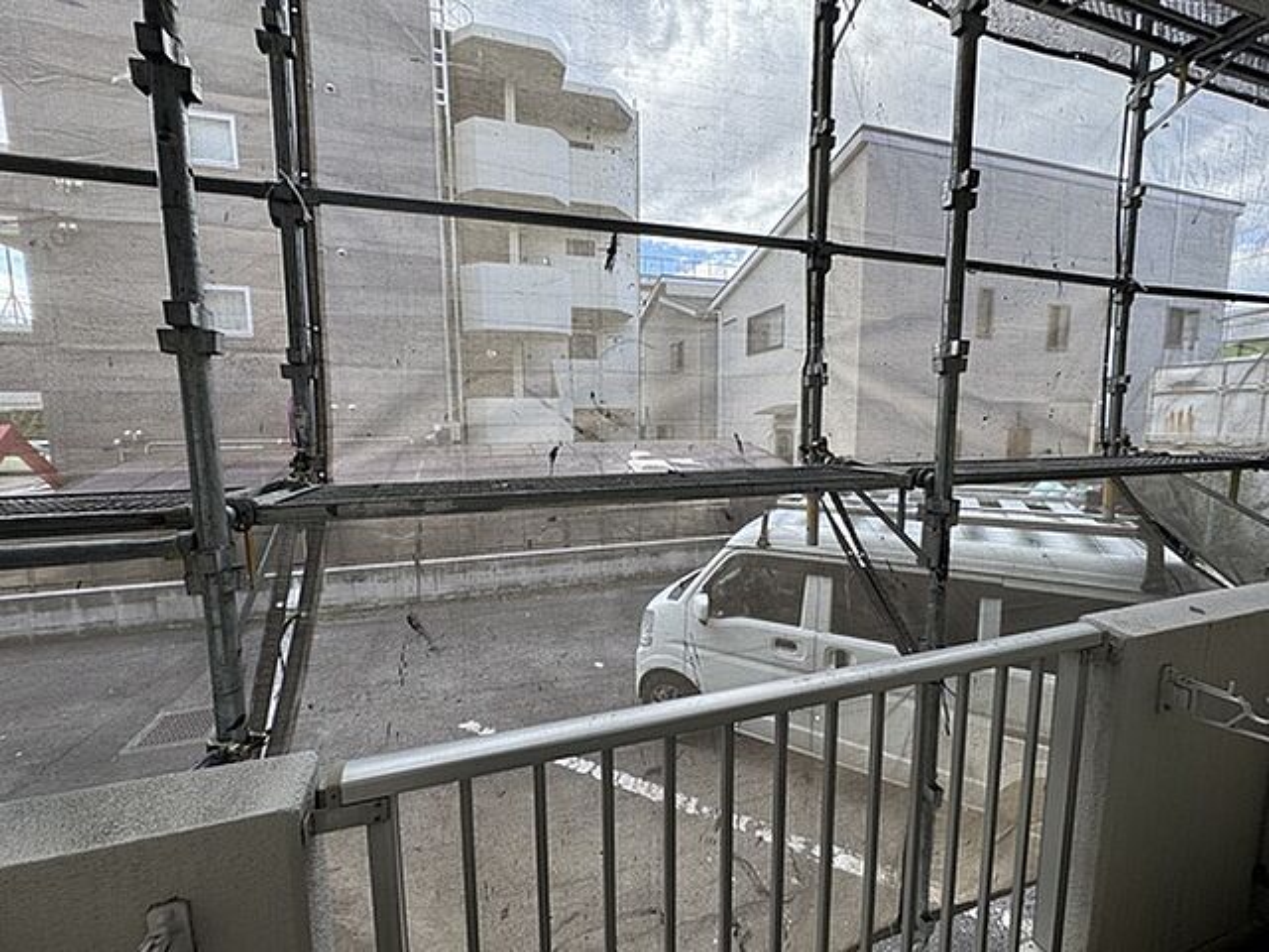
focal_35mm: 14
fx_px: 513
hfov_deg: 102.1
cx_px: 634
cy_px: 476
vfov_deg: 85.7
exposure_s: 1/99
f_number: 2.2
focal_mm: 2.22
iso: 40
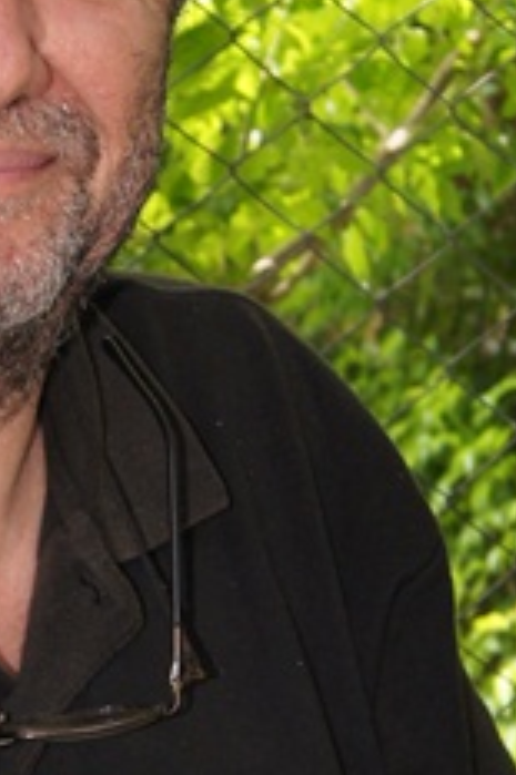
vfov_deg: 15.5
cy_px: 409
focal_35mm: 132
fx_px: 2842
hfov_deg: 10.3
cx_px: 27
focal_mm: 20
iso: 100
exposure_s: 1/80
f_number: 4.5
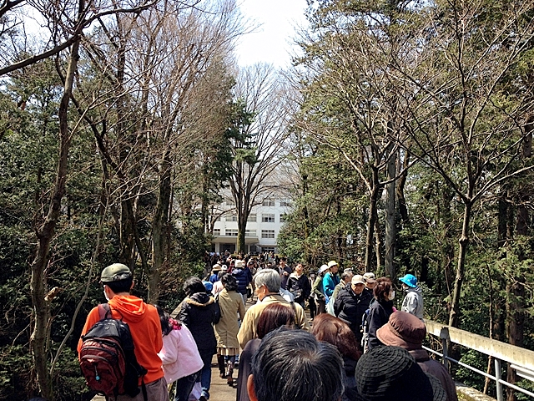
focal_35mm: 35
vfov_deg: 40.7
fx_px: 540
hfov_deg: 52.6
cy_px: 200
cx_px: 267
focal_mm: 4.28
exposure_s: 1/480
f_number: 2.4
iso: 64
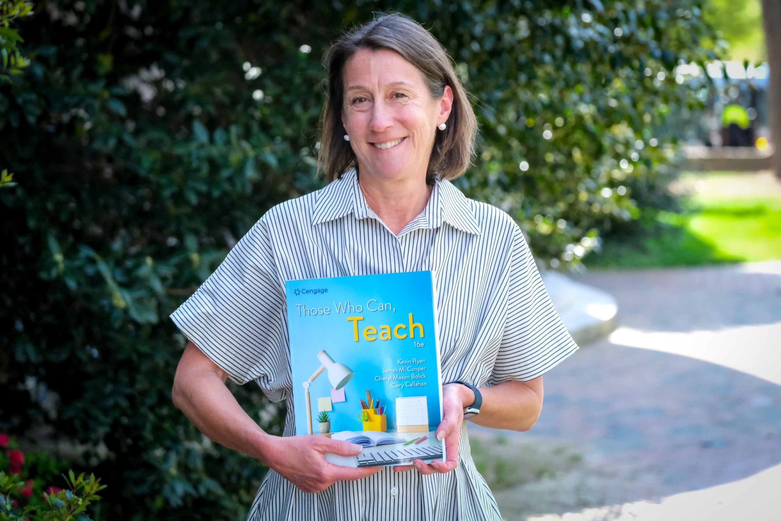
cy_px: 260
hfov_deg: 23.1
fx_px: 1909
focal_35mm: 88
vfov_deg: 15.5
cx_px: 390
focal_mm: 58.7
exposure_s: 1/8000
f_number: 2.8
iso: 6400
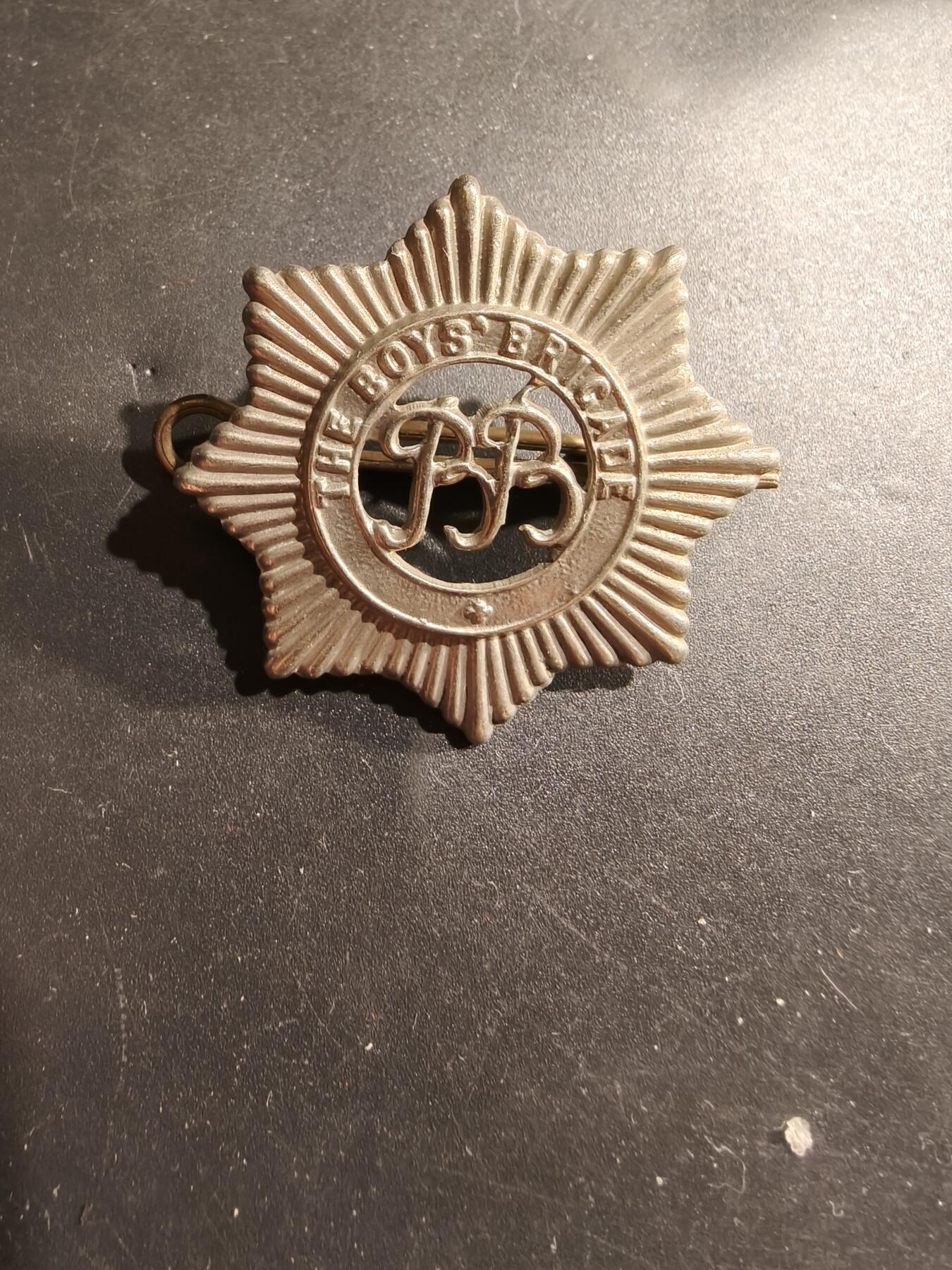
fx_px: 843
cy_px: 635
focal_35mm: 23
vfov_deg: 73.9
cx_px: 476
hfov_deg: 58.9
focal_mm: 2.32
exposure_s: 1/50
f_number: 2
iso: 250
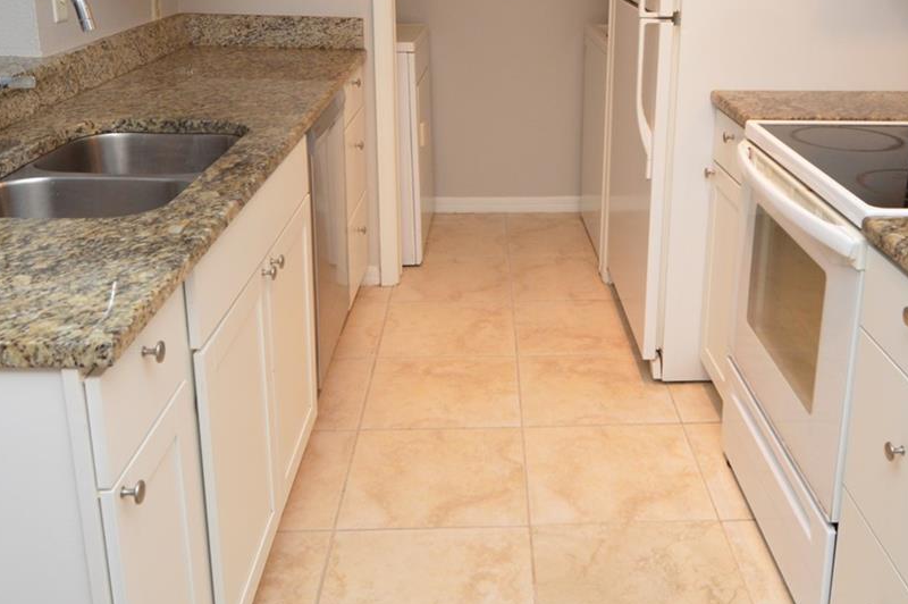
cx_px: 538
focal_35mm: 36
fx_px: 907
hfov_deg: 52.9
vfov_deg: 36.5
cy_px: 204
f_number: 4.5
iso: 400
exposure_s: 1/80
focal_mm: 12
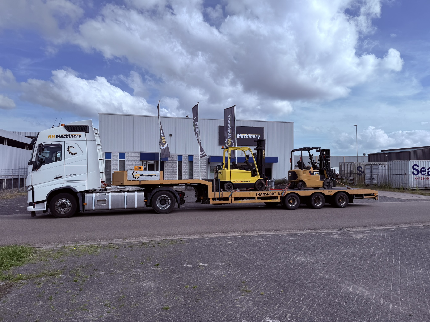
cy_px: 161
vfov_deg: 56.8
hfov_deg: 71.6
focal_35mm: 24
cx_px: 215
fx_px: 298
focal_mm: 6.76
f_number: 1.78
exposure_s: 1/6711
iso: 80
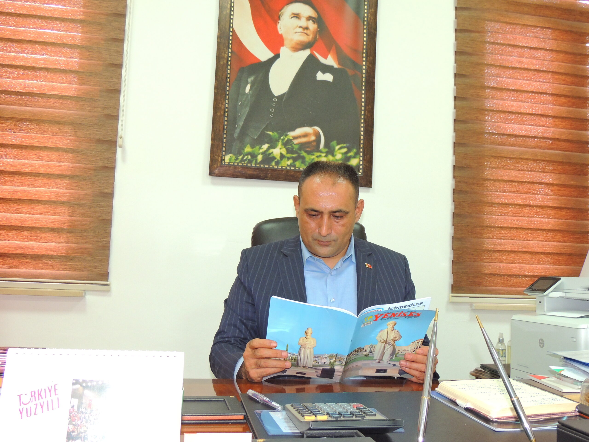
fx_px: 596
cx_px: 294
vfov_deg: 40.7
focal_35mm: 35
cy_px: 221
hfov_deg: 52.6
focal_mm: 6.2
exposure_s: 1/30
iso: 400
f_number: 3.3
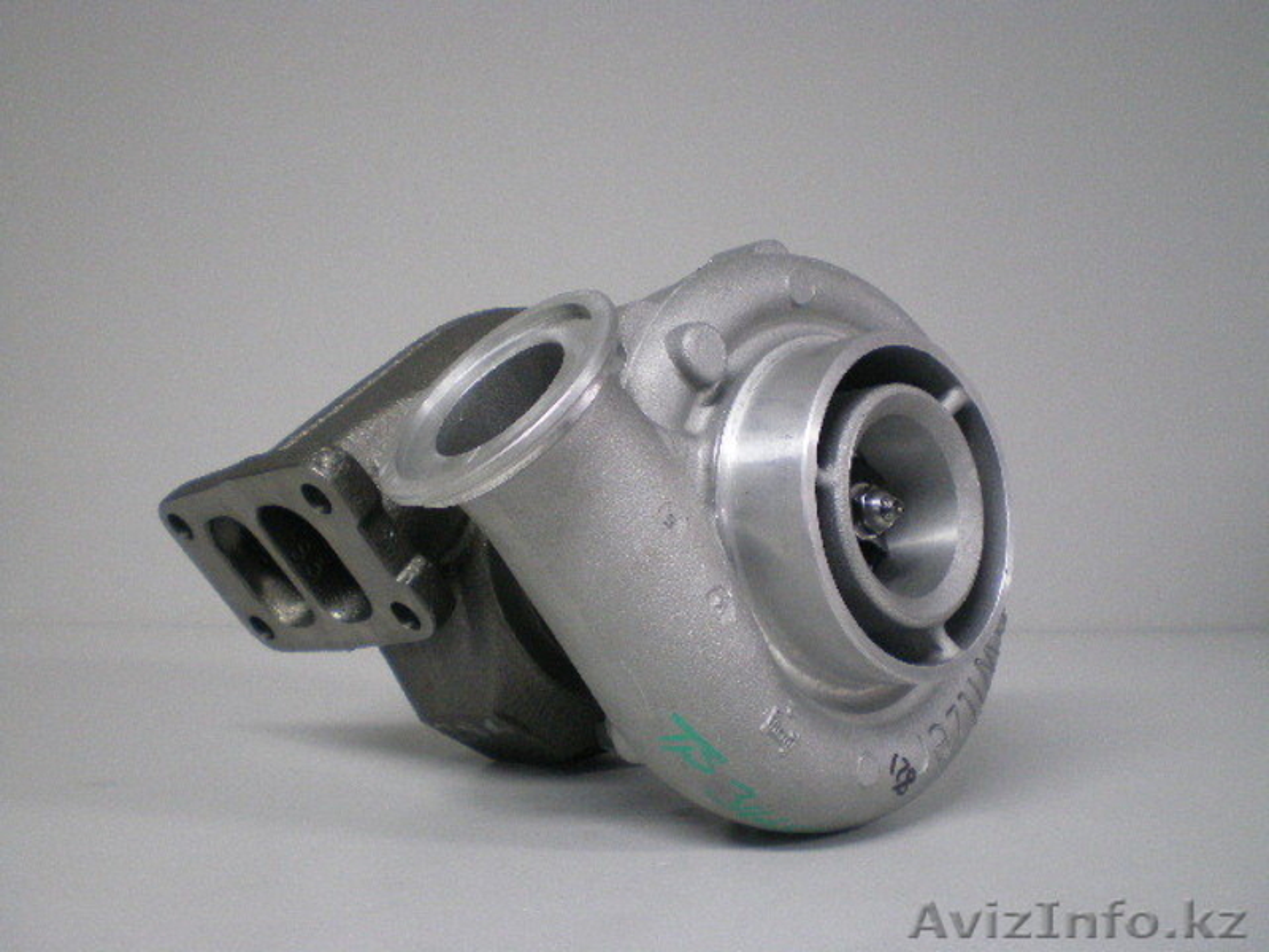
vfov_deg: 37.7
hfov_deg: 49.0
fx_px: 1393
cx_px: 634
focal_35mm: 38
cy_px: 476
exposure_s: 1/30
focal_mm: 6.3
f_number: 3.1
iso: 320
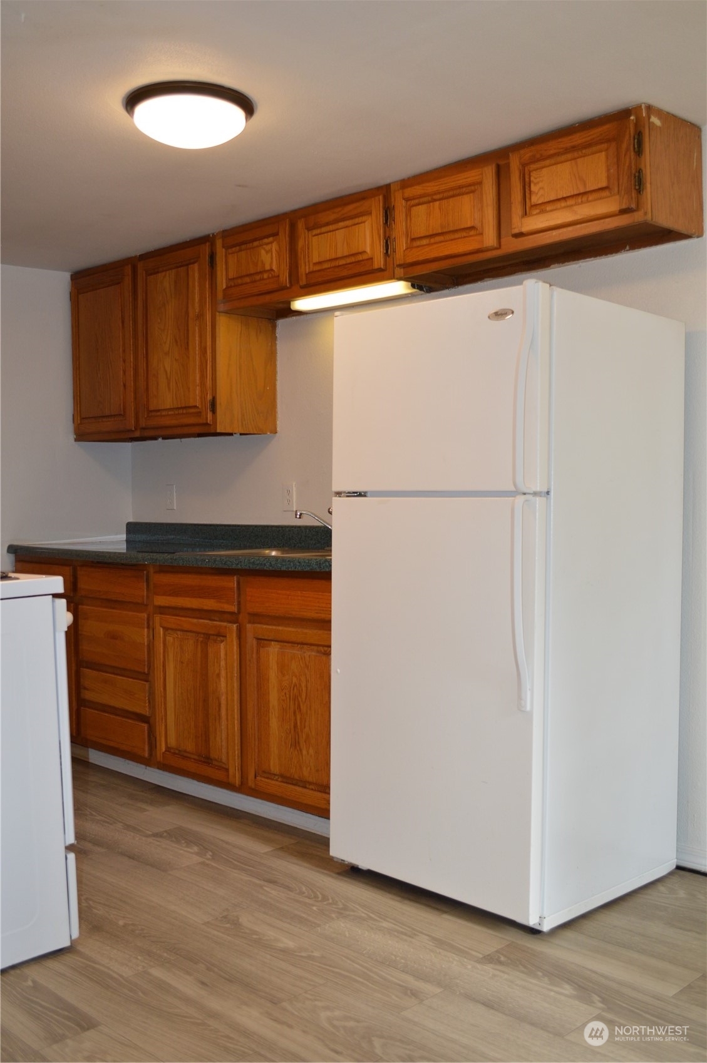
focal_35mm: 36
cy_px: 532
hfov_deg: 36.8
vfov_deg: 53.2
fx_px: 1063
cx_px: 354
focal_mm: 24
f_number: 4
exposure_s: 1/100
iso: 400
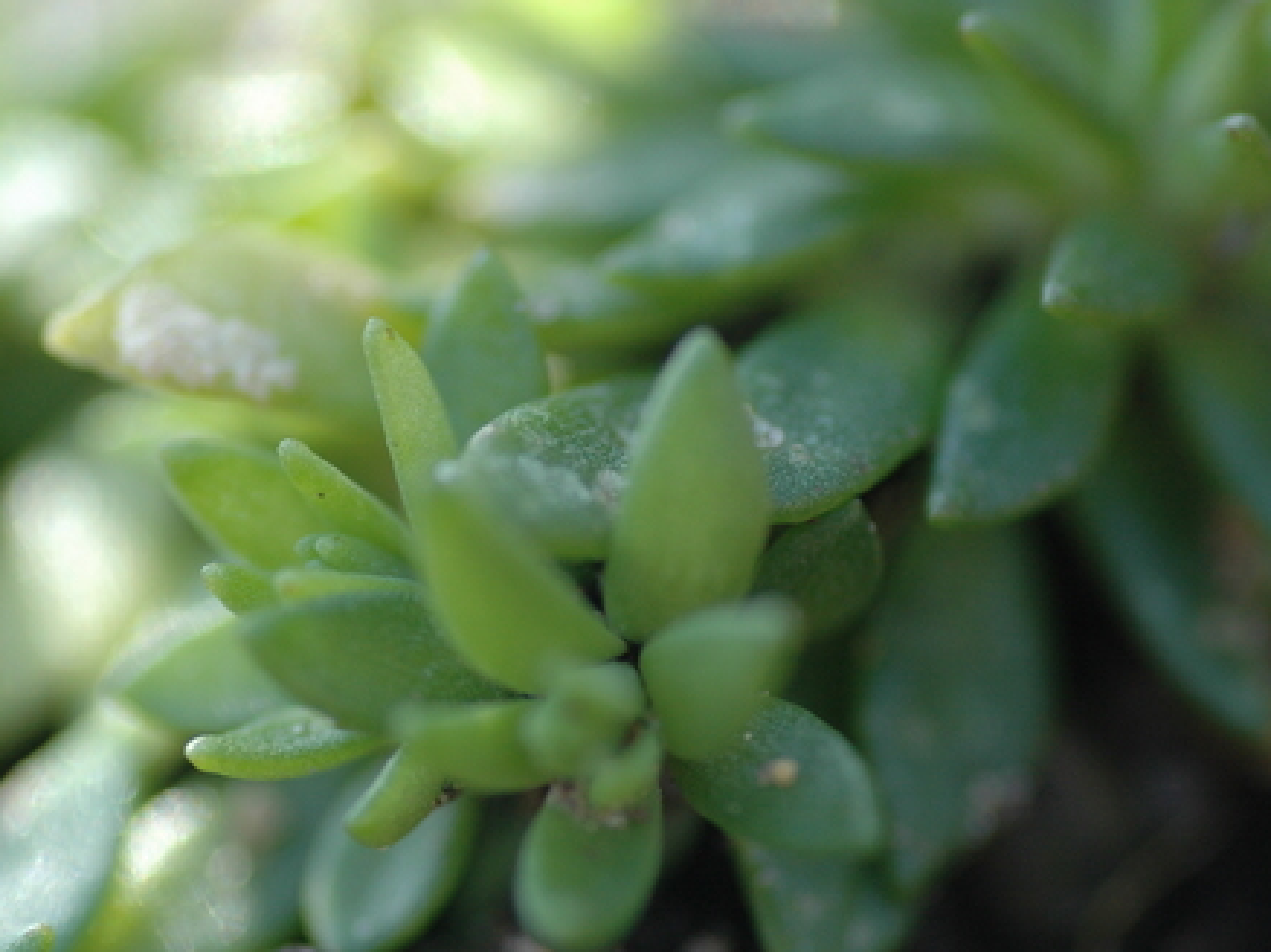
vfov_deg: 10.0
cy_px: 479
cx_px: 641
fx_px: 5431
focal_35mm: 148
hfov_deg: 13.3
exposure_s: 1/320
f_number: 5
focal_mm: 90
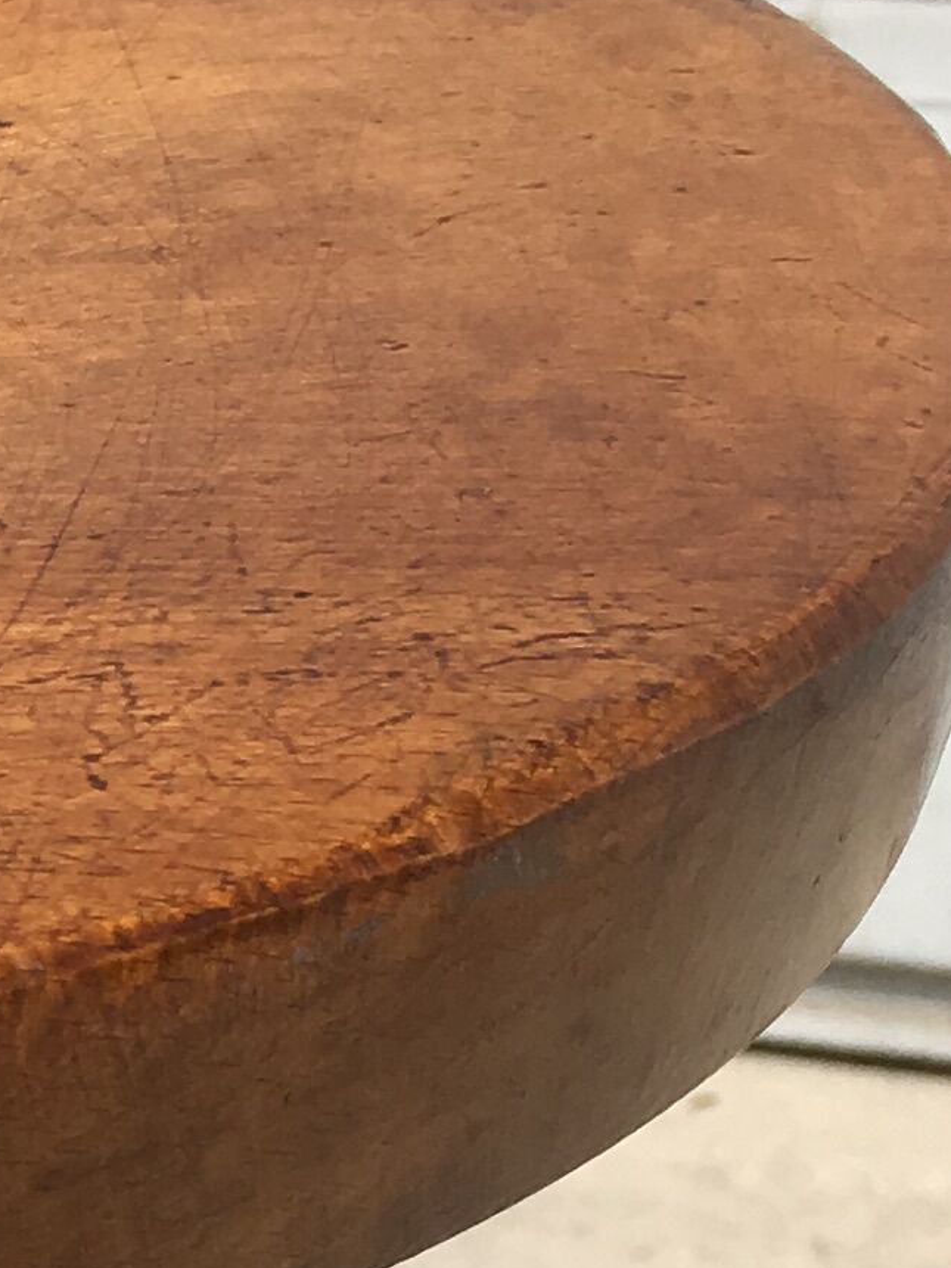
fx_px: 4982
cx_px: -1069
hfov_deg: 10.0
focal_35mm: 136
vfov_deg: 14.4
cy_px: 970
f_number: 2.2
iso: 25
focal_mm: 4.15
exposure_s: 1/1672
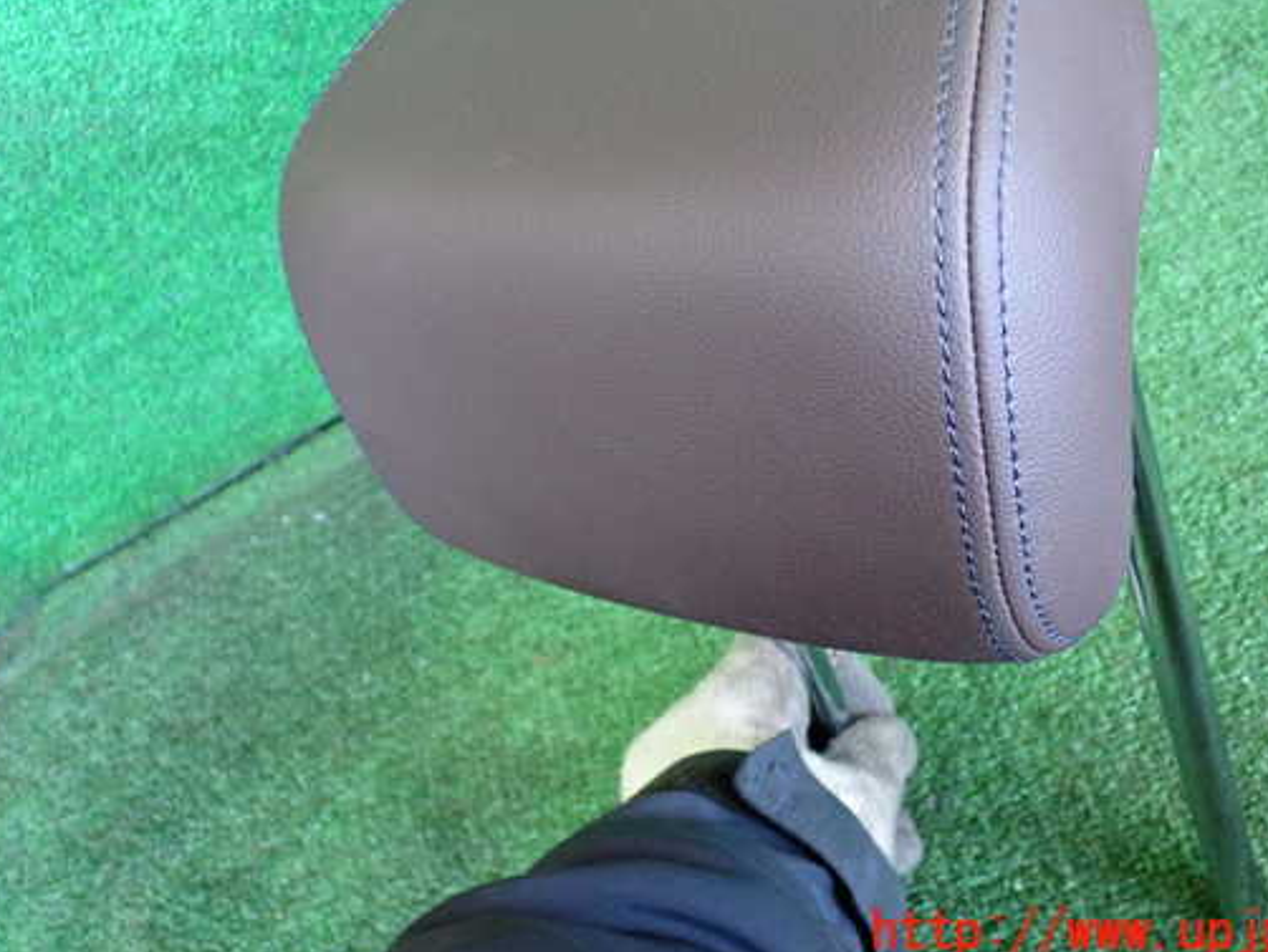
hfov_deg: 43.8
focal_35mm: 43
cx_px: 685
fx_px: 1576
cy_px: 396
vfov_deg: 33.5
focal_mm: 6.37
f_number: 2.5
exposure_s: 1/125
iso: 800
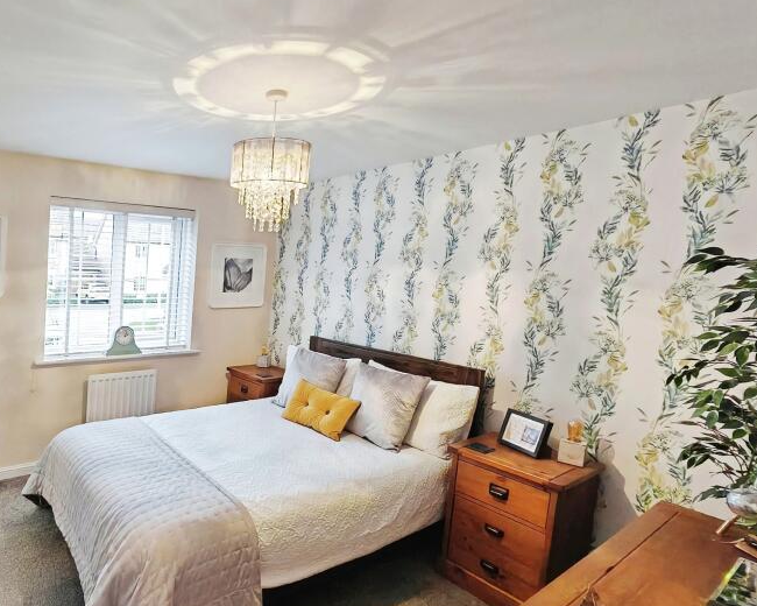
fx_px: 448
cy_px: 373
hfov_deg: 77.0
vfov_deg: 67.2
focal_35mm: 20
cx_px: 234
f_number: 2
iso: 800
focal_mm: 1.82
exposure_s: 1/33
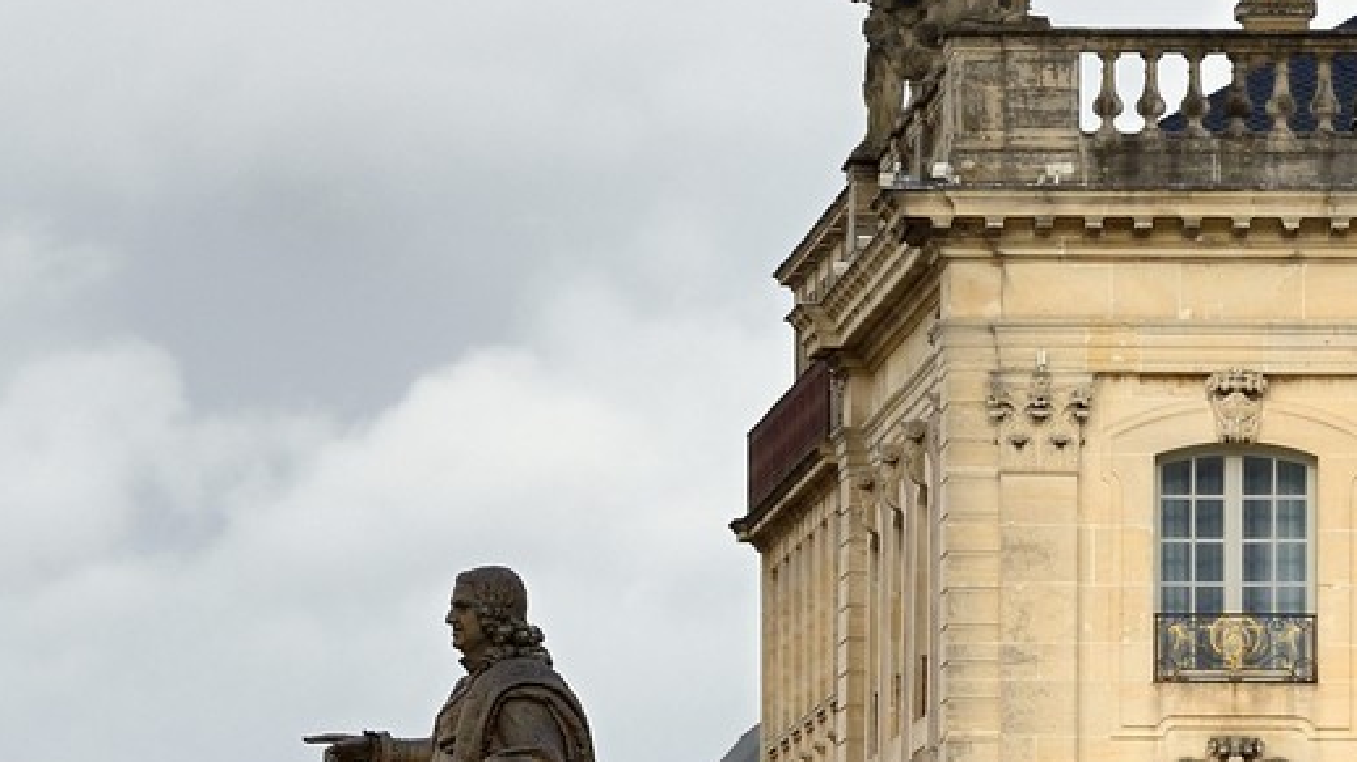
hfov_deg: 5.5
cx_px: 377
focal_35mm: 395
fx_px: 14209
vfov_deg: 3.0
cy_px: 1765
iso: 200
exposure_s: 1/200
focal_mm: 122
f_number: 11
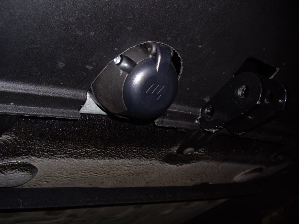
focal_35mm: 39
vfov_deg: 36.8
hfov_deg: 47.9
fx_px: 337
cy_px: 111
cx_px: 152
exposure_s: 1/40
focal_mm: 7.9
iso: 64
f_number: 8
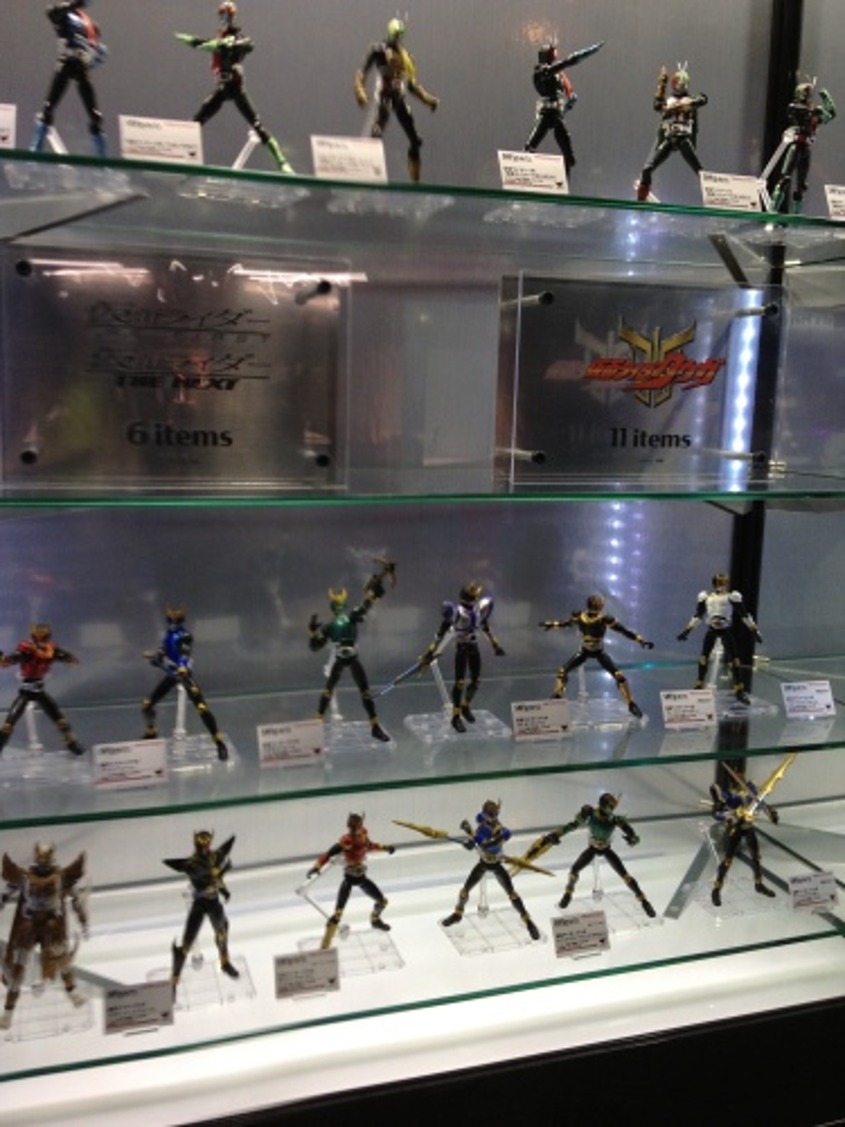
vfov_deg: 52.6
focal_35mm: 35
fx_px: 1139
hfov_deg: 40.7
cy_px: 564
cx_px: 422
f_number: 2.4
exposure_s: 1/120
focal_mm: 4.28
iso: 64
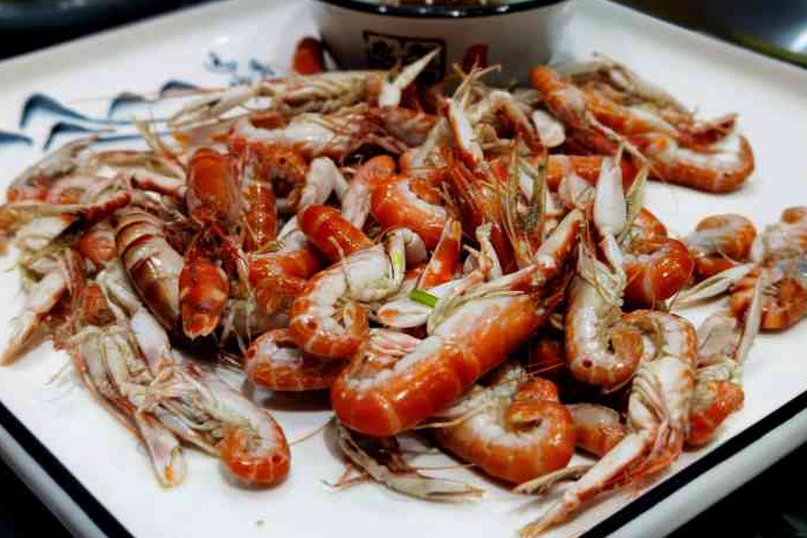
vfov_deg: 23.8
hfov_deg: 35.1
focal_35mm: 57
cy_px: 249
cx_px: 405
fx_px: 1278
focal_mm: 6.71
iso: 250
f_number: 4
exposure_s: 1/100
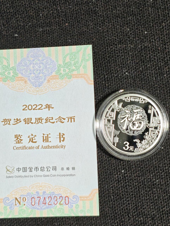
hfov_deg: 19.9
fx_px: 484
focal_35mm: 74
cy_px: 107
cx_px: 79
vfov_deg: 26.3
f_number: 1.5
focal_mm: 4.94
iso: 50
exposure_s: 1/292
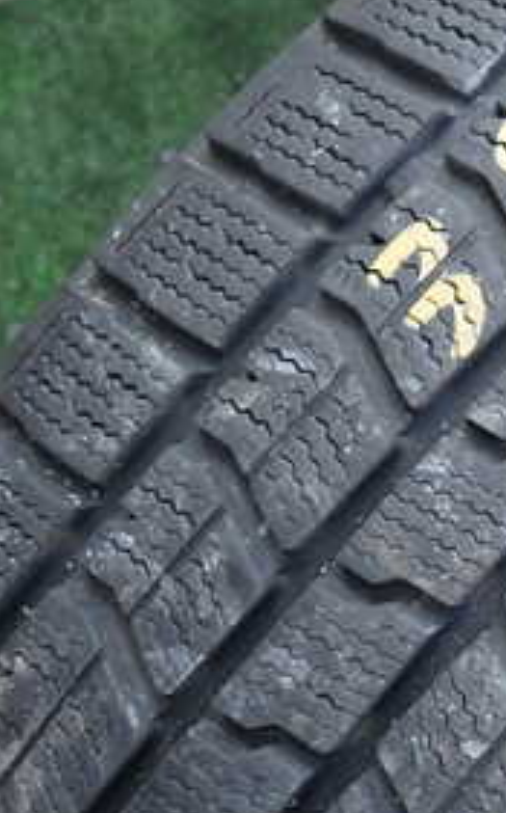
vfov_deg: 29.7
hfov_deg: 17.2
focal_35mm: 68
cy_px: 188
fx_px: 1504
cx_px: 766
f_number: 2.3
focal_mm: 5.4
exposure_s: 1/80
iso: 100
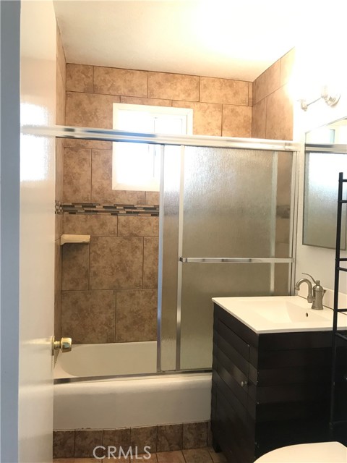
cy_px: 232
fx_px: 374
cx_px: 174
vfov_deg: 63.4
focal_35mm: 28
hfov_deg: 49.7
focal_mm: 3.99
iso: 40
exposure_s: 1/17
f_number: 1.8
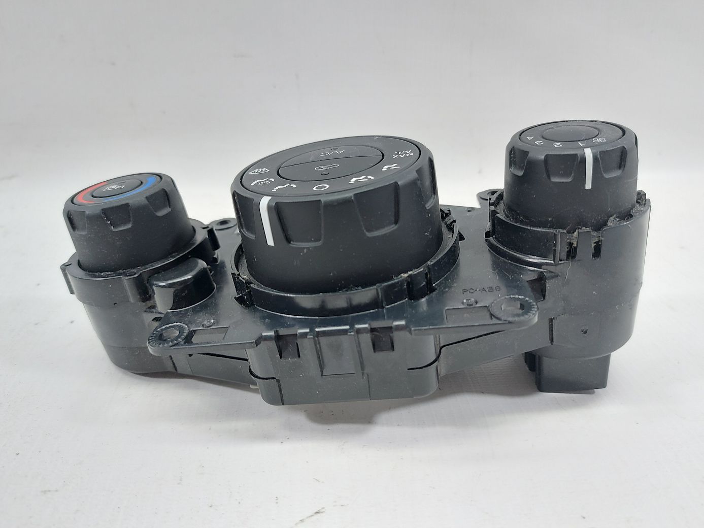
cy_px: 264
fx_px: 488
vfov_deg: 56.8
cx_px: 352
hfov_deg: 71.6
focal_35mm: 24
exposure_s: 1/50
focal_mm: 5.23
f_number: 1.8
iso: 125
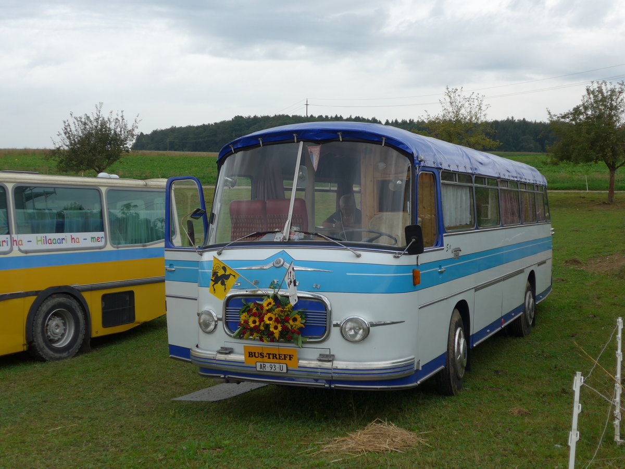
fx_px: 794
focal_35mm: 44
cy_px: 234
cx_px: 312
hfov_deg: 42.9
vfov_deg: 32.9
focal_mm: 9
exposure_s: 1/320
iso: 80
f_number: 2.8
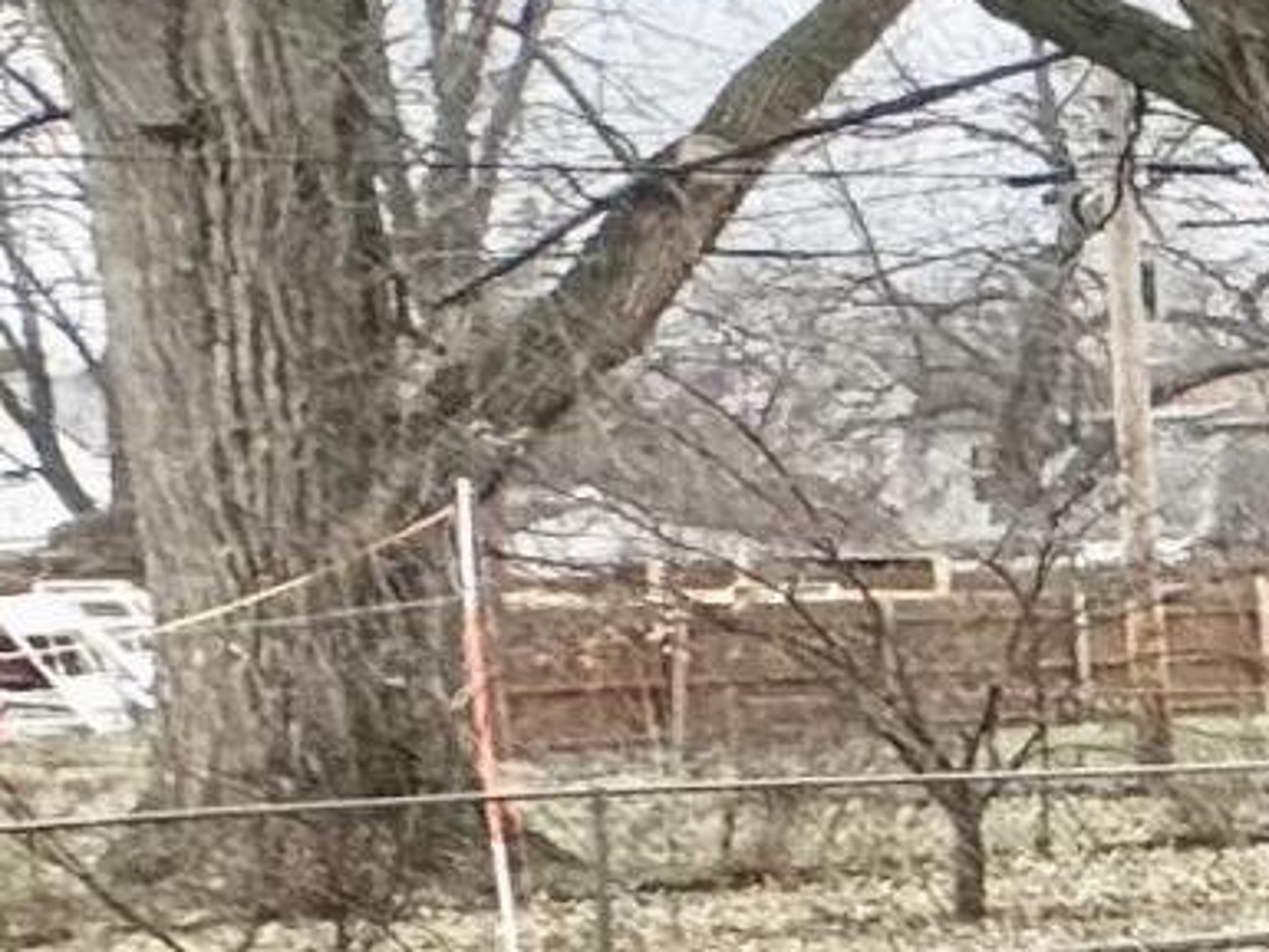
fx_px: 3997
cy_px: 547
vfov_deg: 13.6
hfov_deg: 8.7
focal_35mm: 109
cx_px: 4812
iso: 40
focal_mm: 2.22
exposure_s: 1/263
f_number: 2.2
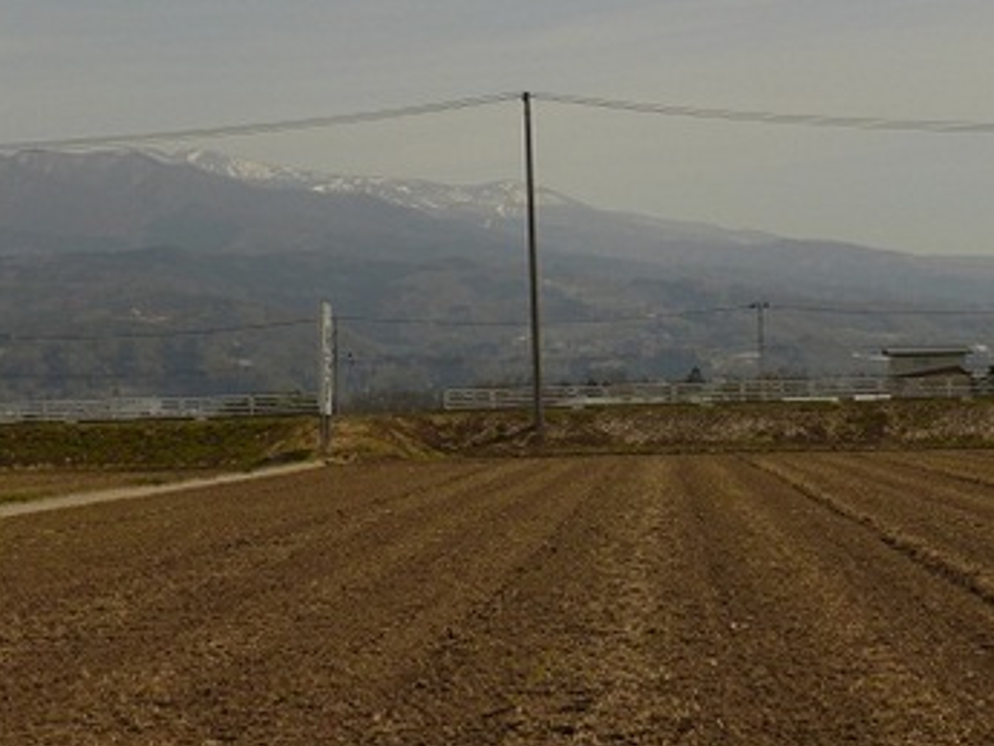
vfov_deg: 16.4
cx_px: 640
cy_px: 370
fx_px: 2585
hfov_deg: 21.7
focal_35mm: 90
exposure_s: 1/250
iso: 100
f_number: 13
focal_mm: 12.3
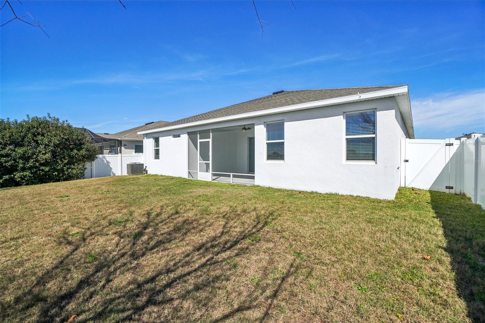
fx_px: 202
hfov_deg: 100.4
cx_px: 242
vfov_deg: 77.3
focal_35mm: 15
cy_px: 162
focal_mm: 10
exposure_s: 1/500
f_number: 8
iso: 100
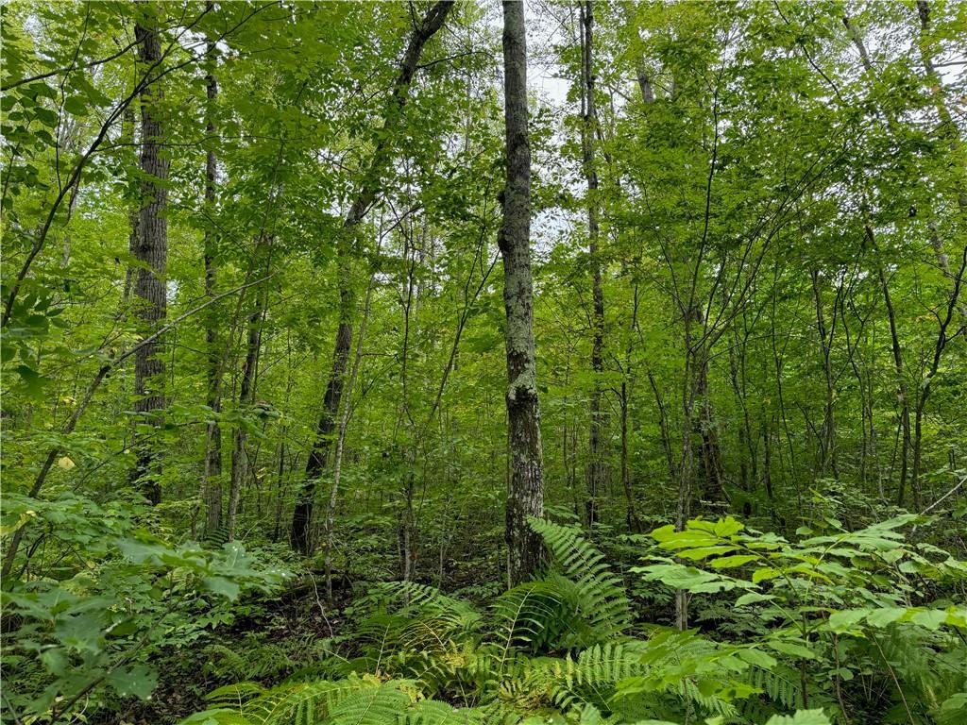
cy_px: 362
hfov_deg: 71.6
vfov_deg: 56.8
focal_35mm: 24
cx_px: 484
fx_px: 670
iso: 100
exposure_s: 1/171
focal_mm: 6.76
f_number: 1.78
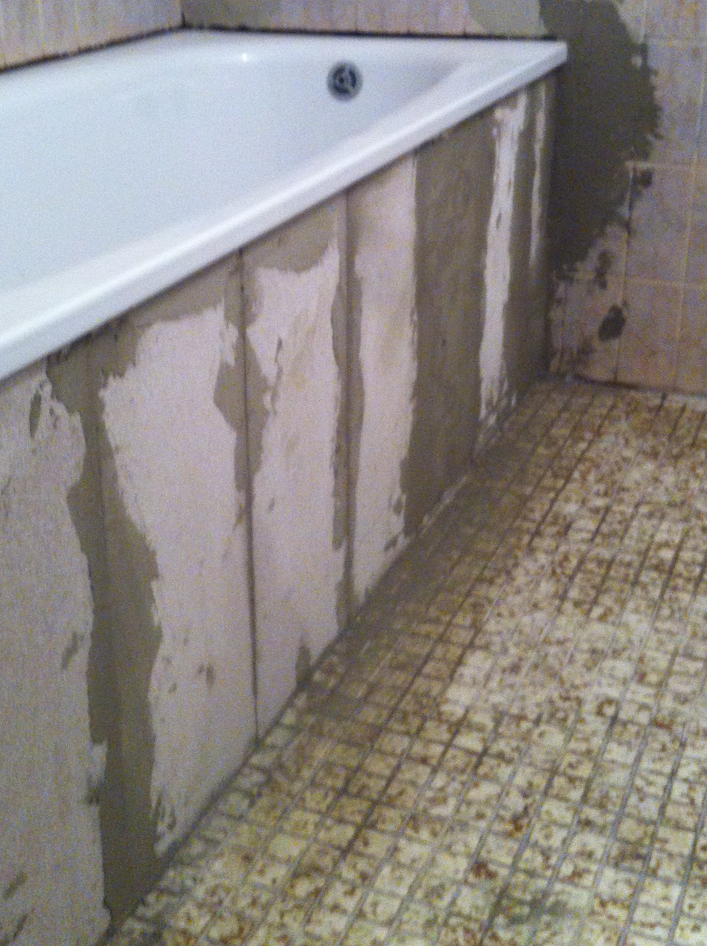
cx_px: 299
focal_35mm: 50
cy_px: 364
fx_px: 1365
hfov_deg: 29.0
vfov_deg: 38.0
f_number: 2.8
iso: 250
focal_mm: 3.85
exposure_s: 1/17
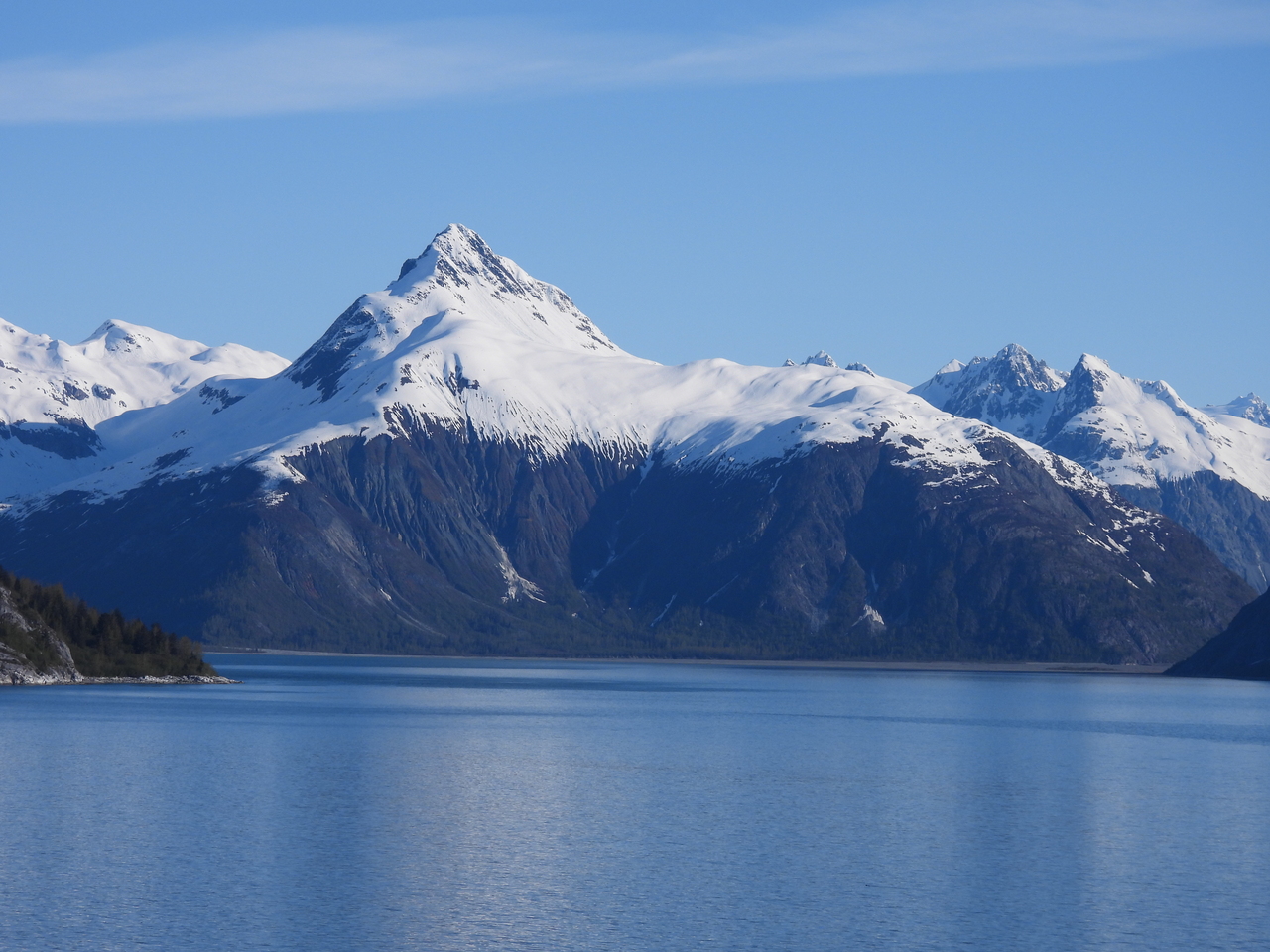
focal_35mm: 135
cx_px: 635
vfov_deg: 11.0
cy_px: 476
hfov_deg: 14.6
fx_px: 4953
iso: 100
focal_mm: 24.1
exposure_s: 1/1600
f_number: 4
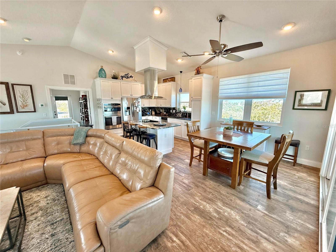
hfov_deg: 102.1
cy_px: 126
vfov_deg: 85.7
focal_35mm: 14
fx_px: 136
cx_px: 168
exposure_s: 1/120
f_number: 2.2
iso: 200
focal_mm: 2.22
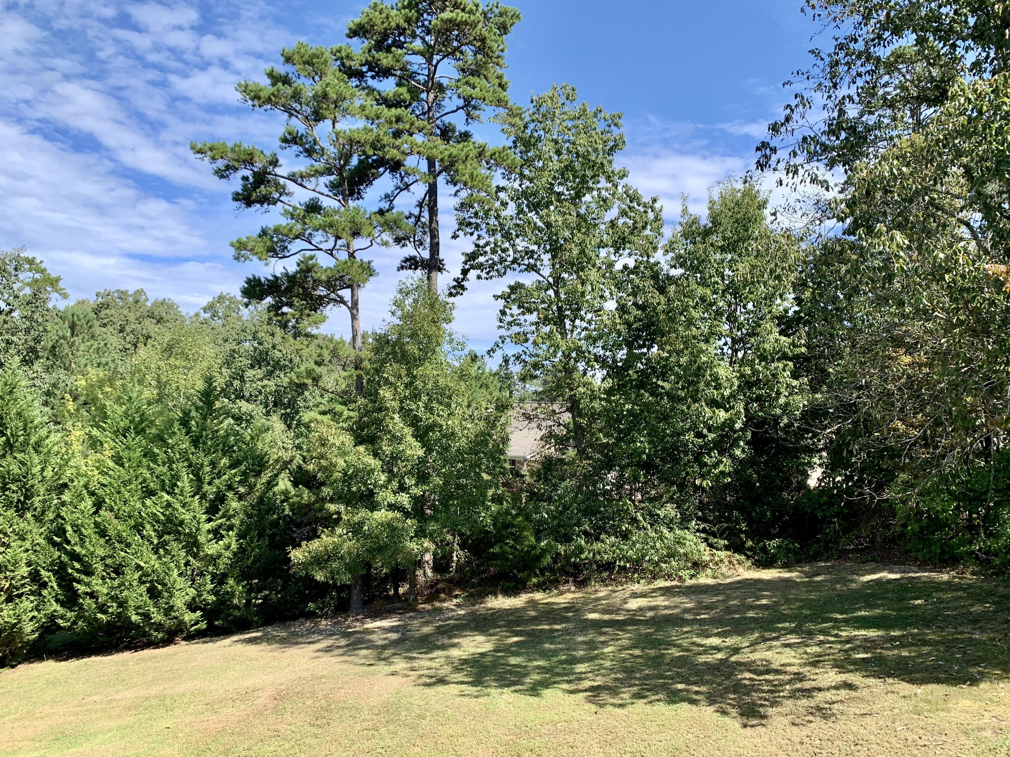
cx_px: 505
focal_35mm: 26
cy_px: 378
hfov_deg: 67.3
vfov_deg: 53.1
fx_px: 759
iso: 25
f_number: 1.8
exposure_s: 1/1124
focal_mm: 4.25
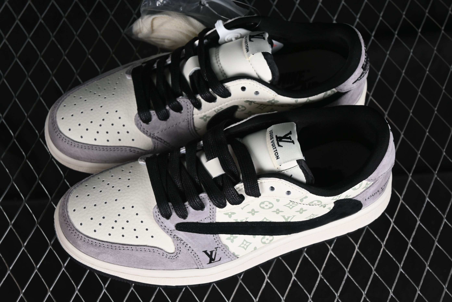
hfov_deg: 27.0
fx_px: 942
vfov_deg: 18.2
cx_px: 226
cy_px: 151
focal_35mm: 75
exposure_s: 1/80
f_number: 7.1
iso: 160
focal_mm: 50
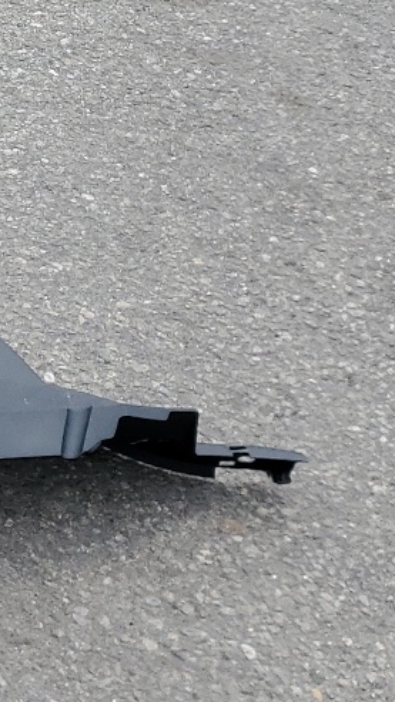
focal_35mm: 92
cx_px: -566
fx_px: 1715
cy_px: 209
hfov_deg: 11.0
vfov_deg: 23.0
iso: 50
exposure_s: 1/1667
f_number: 1.5
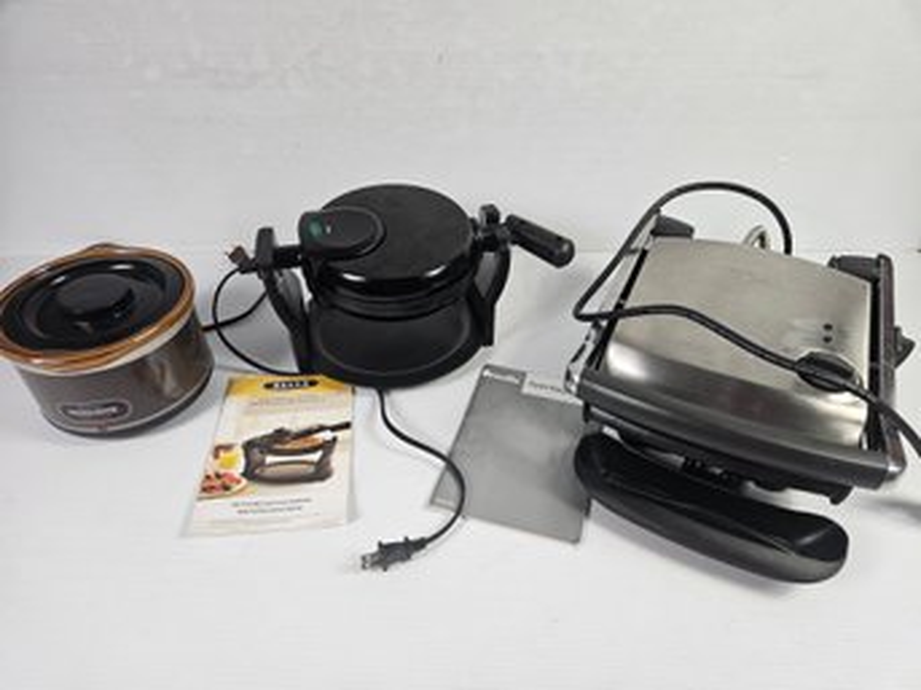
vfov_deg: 58.8
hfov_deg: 73.9
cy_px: 345
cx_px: 460
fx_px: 612
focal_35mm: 23
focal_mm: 5.4
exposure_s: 1/120
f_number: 1.8
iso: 160
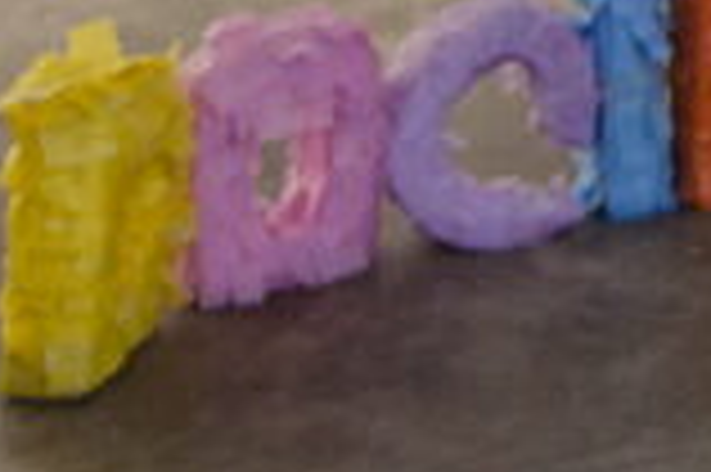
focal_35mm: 136
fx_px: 2683
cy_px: -243
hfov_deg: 13.8
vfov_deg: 9.8
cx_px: 1197
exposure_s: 1/40
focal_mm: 14
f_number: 4
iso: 400
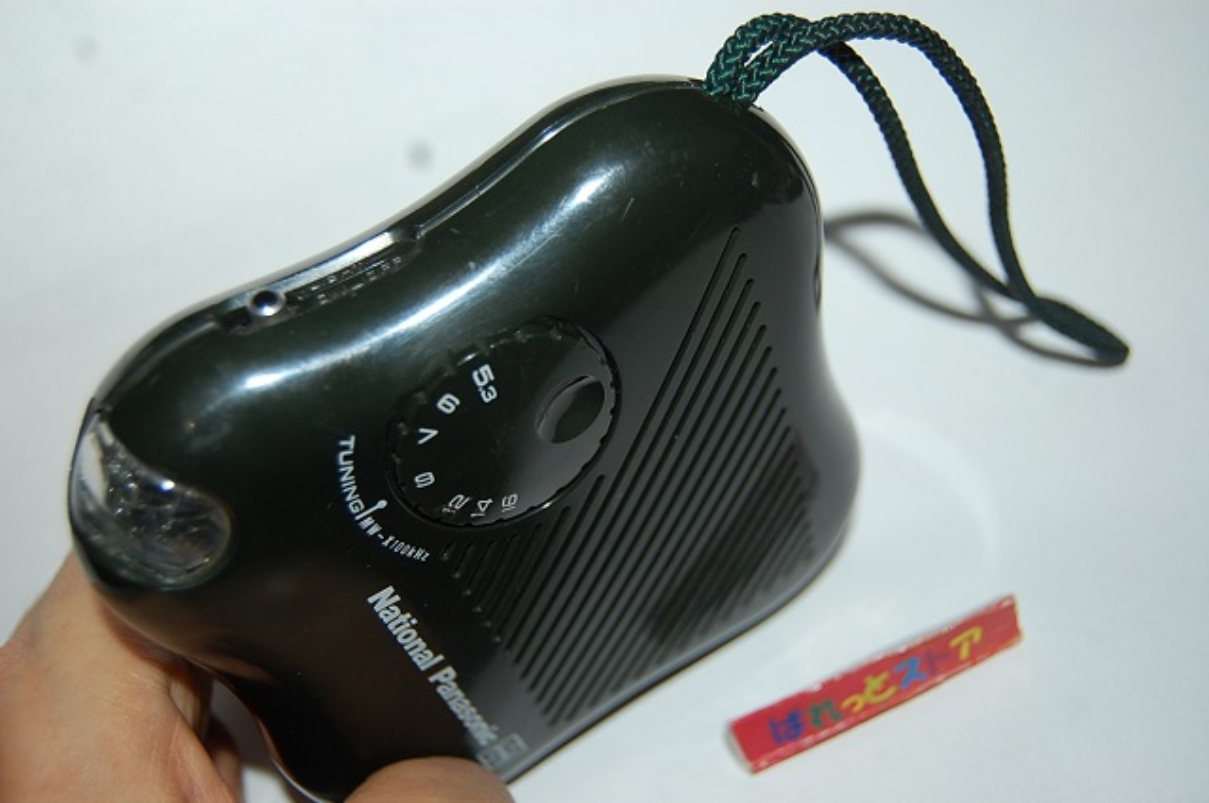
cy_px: 402
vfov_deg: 34.1
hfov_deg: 49.6
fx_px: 1308
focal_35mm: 39
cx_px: 604
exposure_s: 1/60
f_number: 4.2
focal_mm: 26
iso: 200
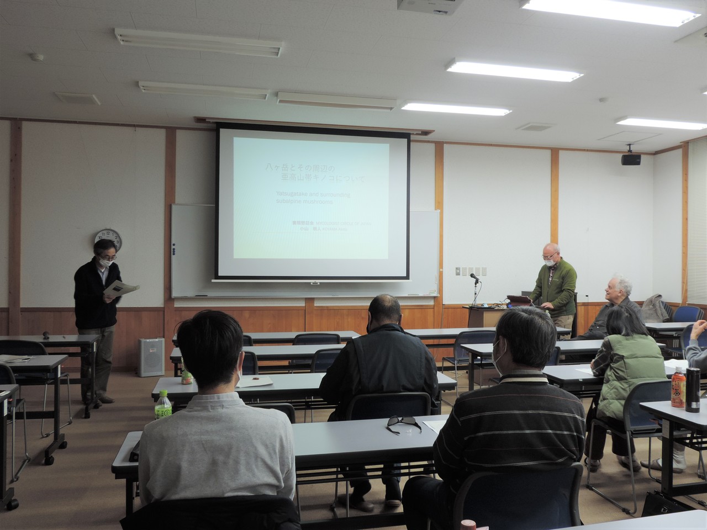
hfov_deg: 60.0
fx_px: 613
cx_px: 354
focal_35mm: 30
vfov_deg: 46.8
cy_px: 265
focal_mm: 5.3
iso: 100
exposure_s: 1/30
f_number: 3.1
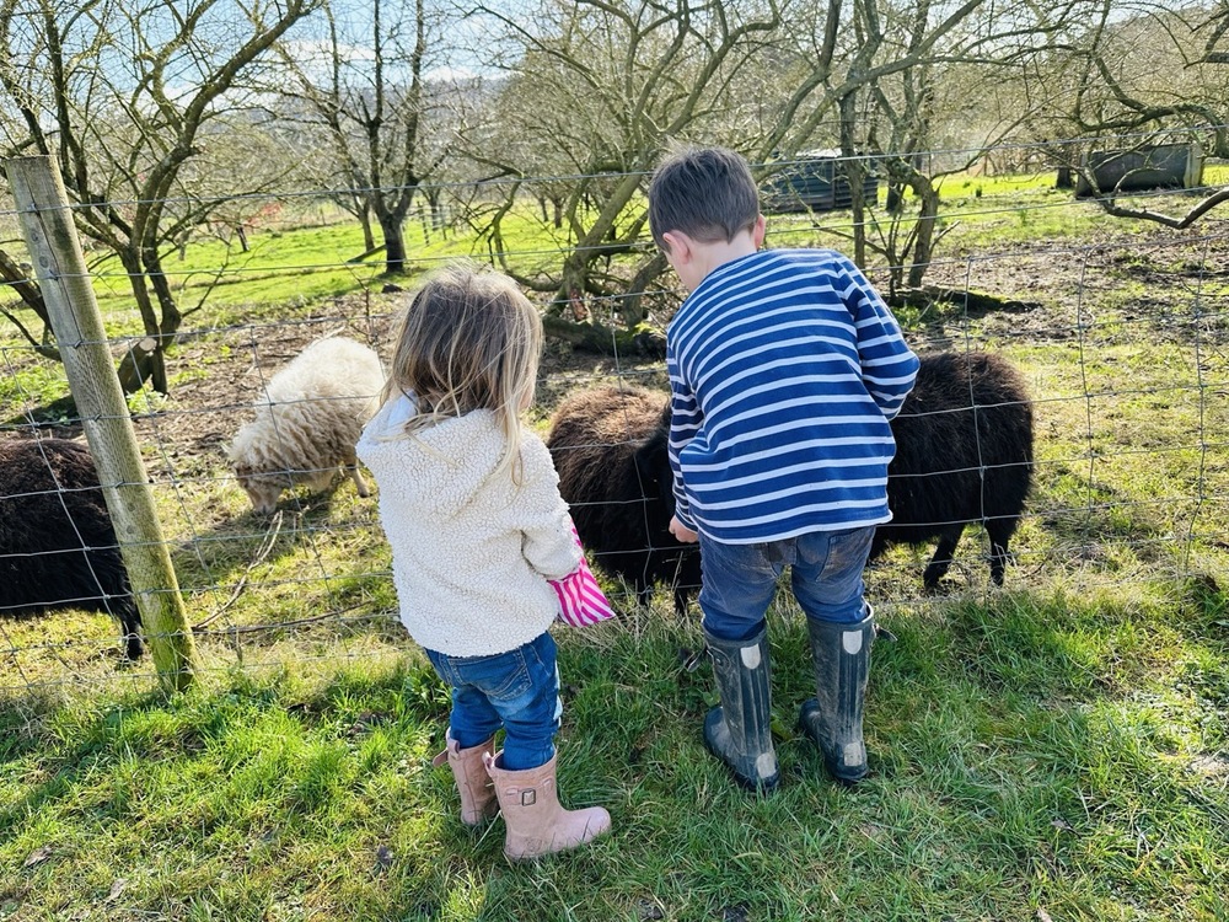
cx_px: 614
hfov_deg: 71.6
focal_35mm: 24
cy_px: 461
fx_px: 852
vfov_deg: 56.8
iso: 80
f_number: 1.78
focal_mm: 6.86
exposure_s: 1/962
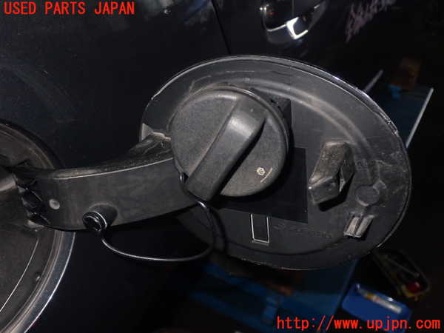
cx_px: 222
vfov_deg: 35.1
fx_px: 526
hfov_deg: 45.8
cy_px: 166
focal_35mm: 41
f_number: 8
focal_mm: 7.31
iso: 400
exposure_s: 1/40
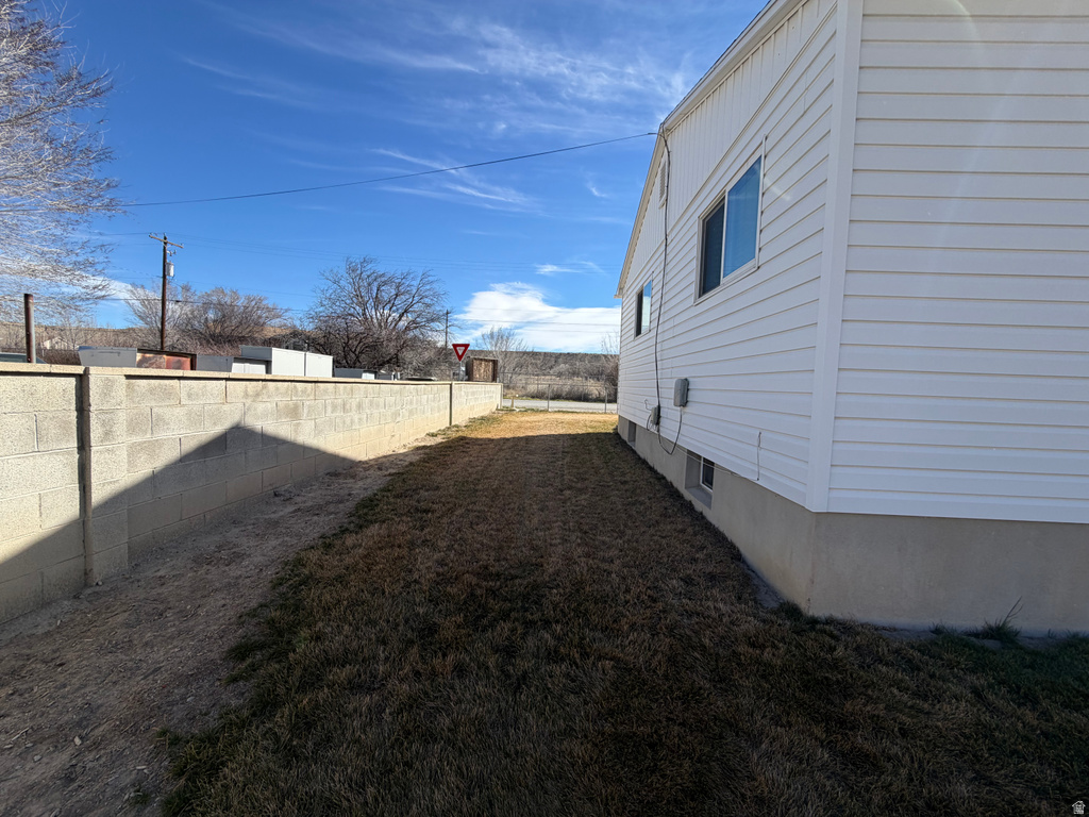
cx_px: 544
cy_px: 408
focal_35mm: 14
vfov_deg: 85.7
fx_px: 440
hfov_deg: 102.1
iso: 25
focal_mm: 2.22
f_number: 2.2
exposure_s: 1/770
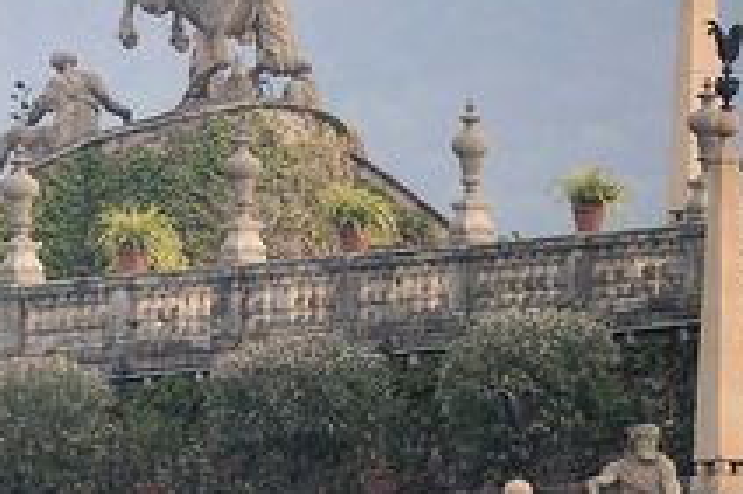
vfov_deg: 0.8
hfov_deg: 1.2
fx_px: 35099
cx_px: -35
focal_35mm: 1702
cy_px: 175
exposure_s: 1/30
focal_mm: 600
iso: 100
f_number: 7.1
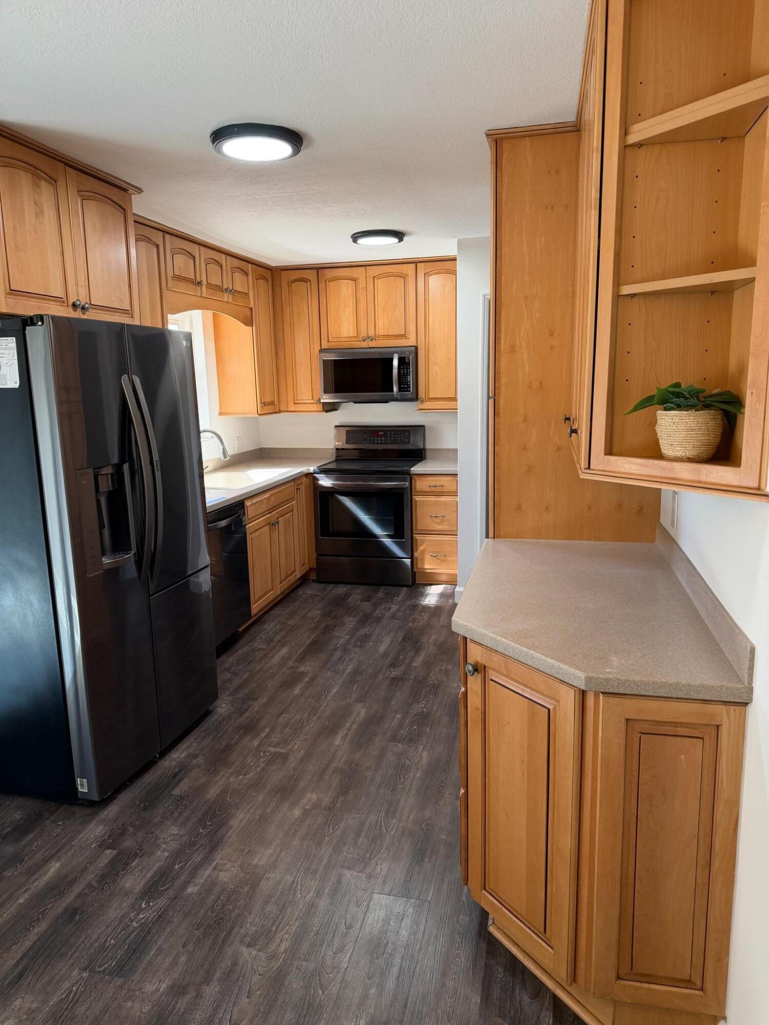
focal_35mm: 24
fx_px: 711
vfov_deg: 71.6
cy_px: 512
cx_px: 384
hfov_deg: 56.8
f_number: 1.78
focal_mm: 6.76
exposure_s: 1/120
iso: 200
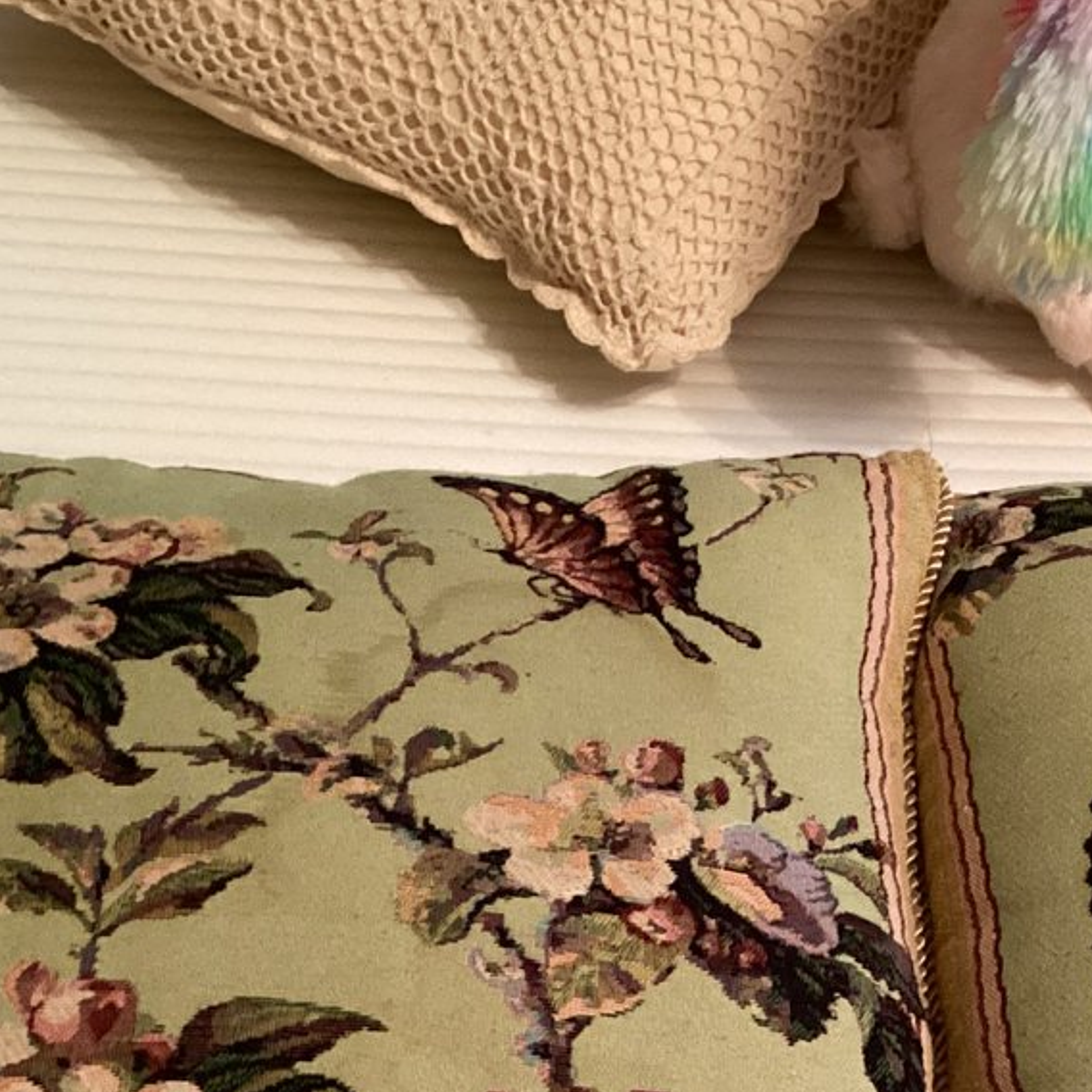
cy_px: 1028
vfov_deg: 22.9
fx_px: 2605
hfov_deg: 23.3
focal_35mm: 73
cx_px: 897
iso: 320
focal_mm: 3.3
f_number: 2.4
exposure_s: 1/40
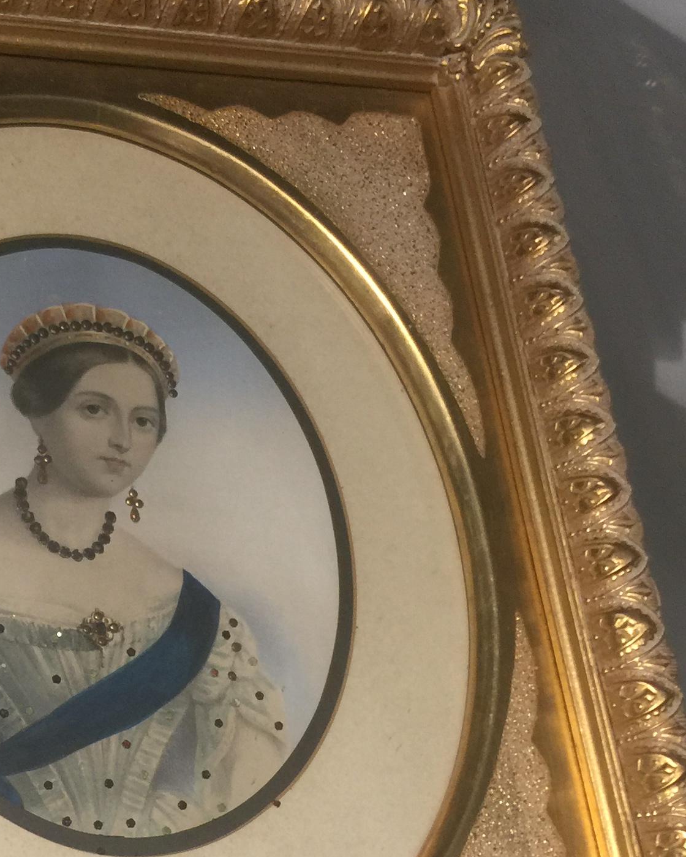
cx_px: -34
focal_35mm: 66
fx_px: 1675
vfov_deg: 28.1
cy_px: 693
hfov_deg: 22.1
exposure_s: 1/33
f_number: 2.2
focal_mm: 4.15
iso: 64
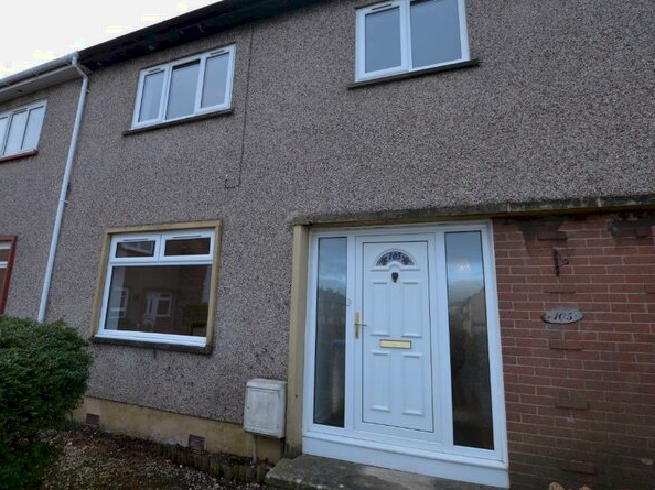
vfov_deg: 74.7
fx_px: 322
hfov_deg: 90.9
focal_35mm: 17
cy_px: 238
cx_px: 301
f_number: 5.6
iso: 100
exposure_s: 1/80
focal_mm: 10
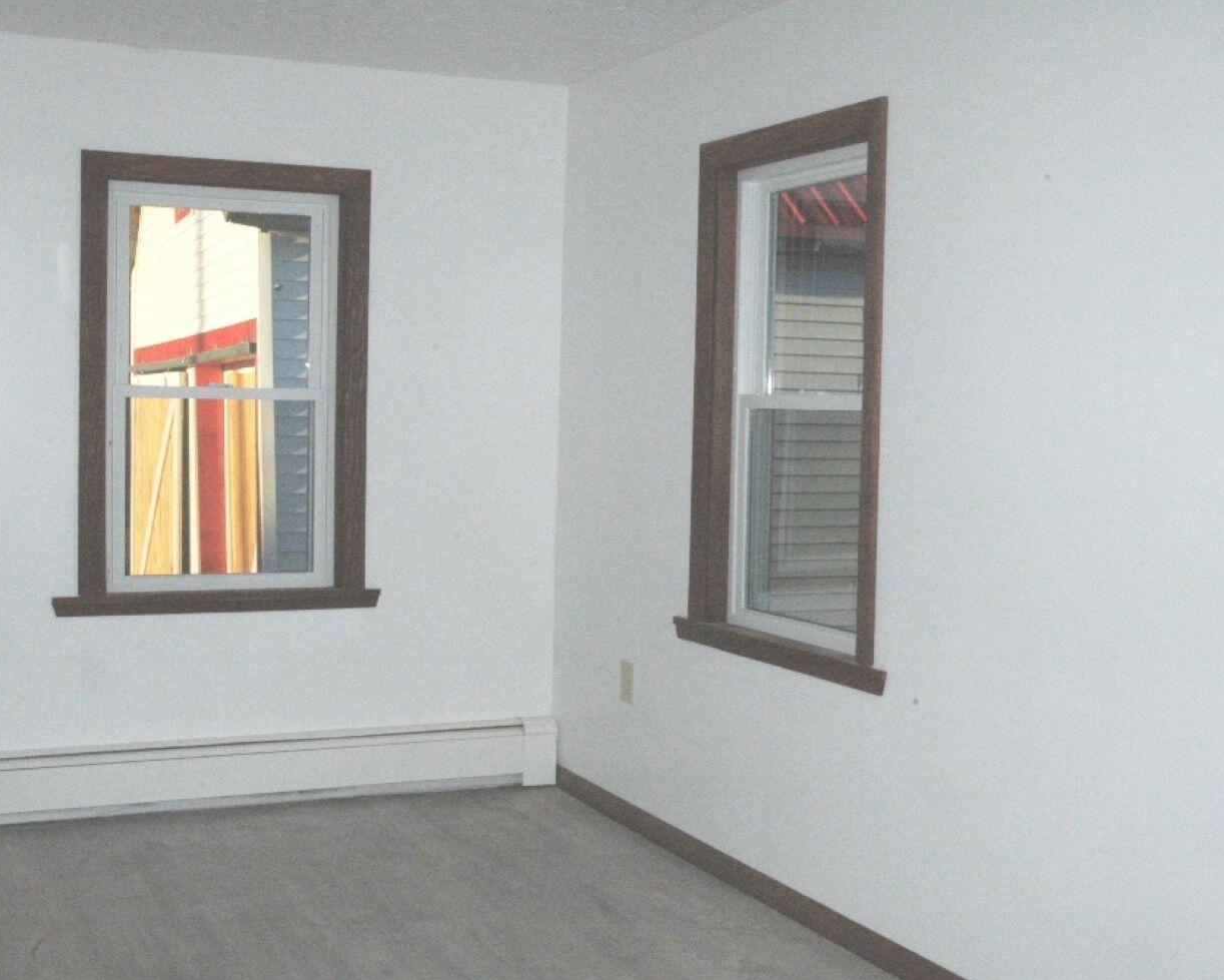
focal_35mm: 47
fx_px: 1688
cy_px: 499
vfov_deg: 32.4
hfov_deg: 39.9
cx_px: 616
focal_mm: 27
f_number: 22
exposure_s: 1/250
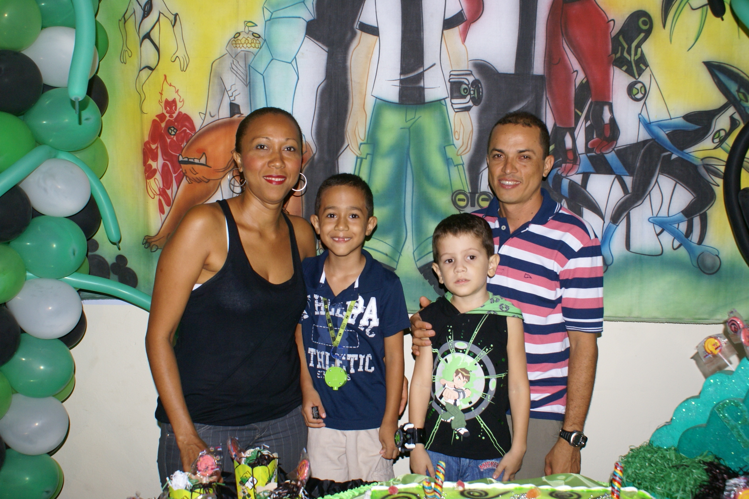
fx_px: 687
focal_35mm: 33
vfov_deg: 40.0
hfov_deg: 57.2
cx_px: 374
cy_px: 250
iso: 400
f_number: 5.6
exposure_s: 1/60
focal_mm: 22
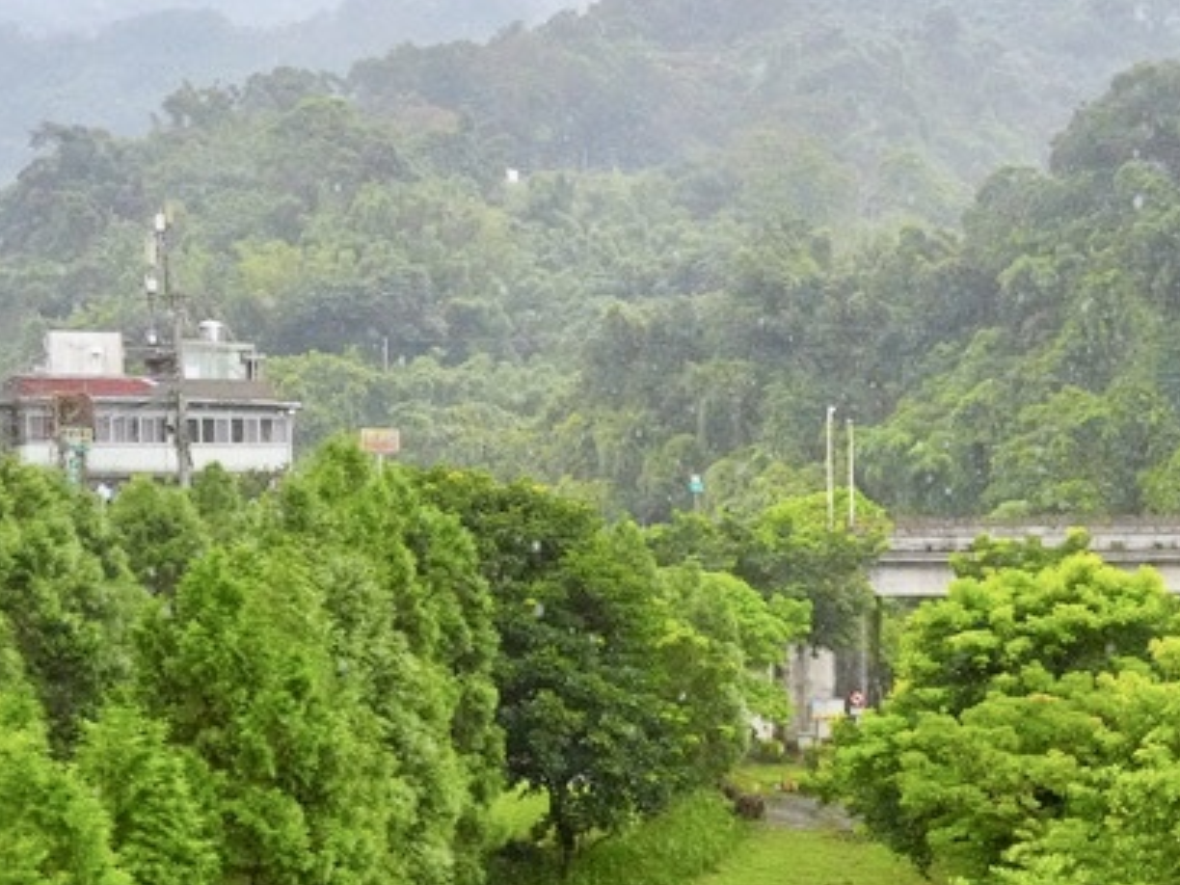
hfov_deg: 27.2
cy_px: 707
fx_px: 2386
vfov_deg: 20.8
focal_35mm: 70
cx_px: 949
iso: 6400
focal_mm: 29
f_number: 8
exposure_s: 1/1600
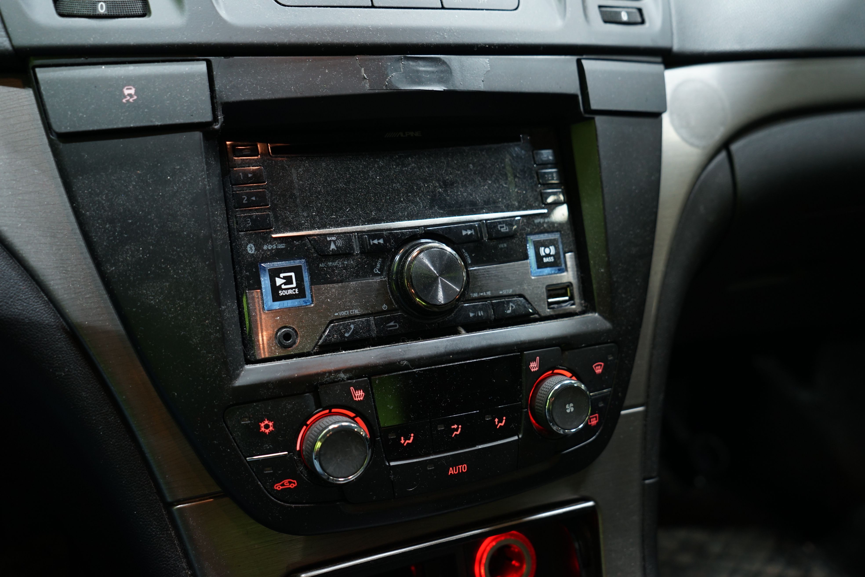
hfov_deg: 54.4
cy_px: 288
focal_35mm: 35
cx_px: 432
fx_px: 841
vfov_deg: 37.9
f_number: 4.5
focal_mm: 35
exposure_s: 1/20
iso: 800
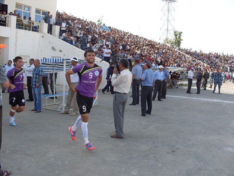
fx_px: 257
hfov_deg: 49.0
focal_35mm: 38
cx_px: 117
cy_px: 88
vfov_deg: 37.7
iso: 80
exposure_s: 1/500
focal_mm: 6.3
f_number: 2.8
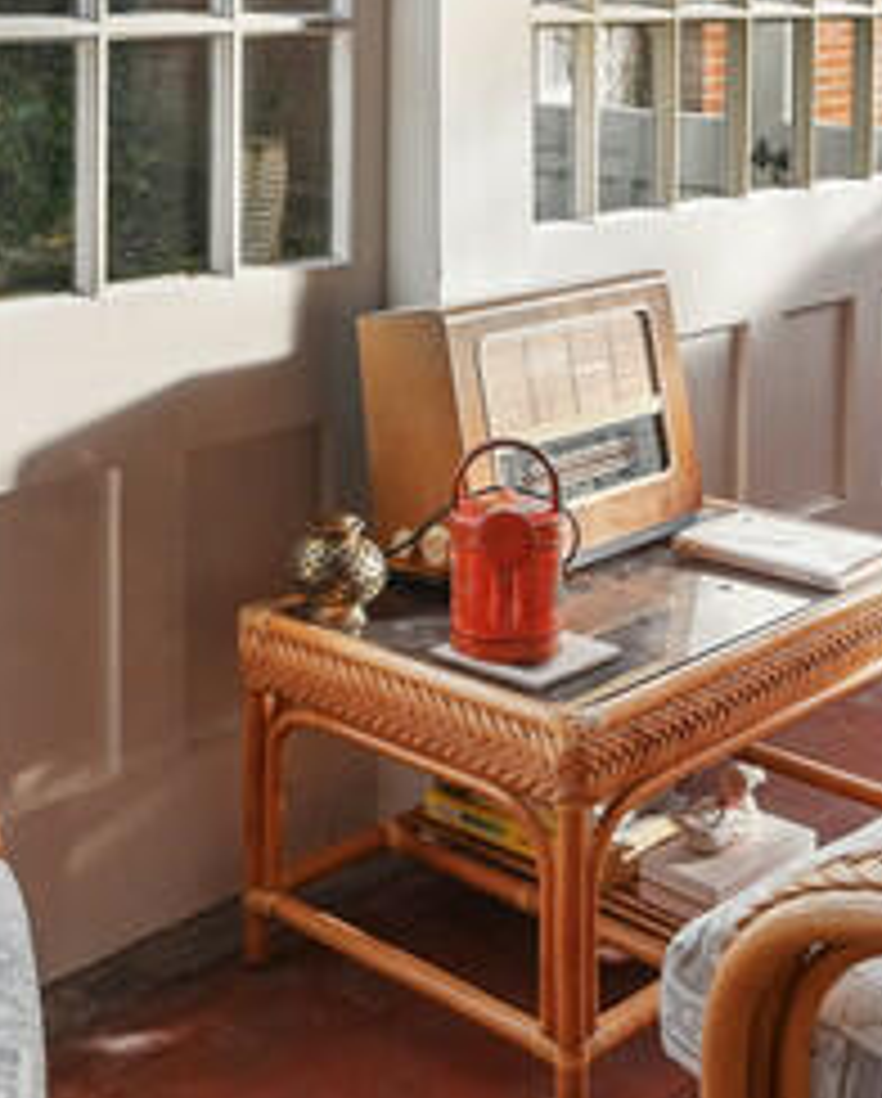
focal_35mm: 55
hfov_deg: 27.5
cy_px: 38
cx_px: 306
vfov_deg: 31.8
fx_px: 1790
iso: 400
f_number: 8
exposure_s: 1/25
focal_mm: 14
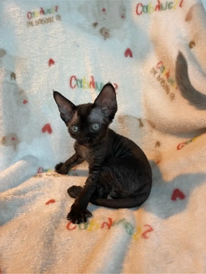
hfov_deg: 54.9
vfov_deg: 69.4
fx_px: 198
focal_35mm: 25
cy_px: 137
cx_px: 103
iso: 200
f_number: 1.6
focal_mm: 5.1
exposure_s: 1/60
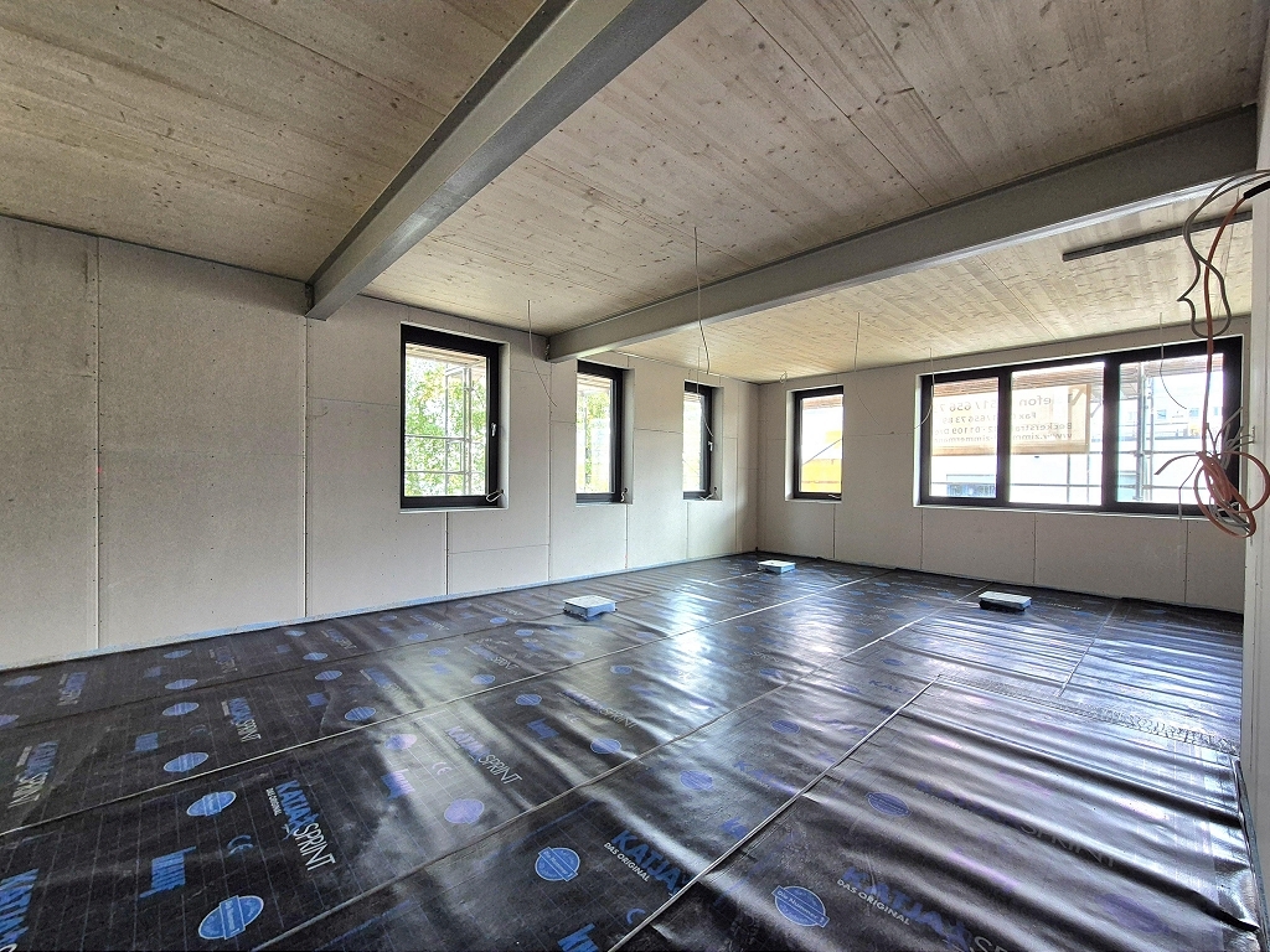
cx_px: 635
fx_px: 477
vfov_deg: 89.9
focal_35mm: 13
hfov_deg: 106.2
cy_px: 476
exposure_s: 1/50
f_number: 2.2
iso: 200
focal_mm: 2.2
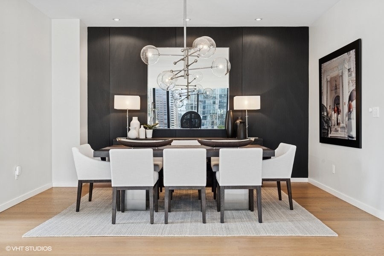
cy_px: 128
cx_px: 192
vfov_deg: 40.0
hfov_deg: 57.2
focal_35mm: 33
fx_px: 352
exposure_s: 1/15
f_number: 8
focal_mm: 33
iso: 250
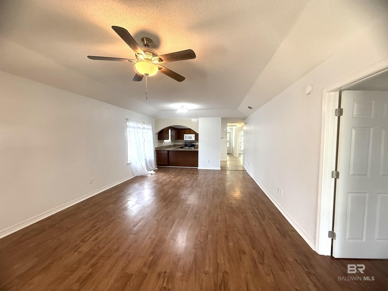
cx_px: 194
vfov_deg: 85.7
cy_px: 146
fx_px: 157
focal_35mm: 14
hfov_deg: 102.1
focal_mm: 2.22
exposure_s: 1/120
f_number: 2.2
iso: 320
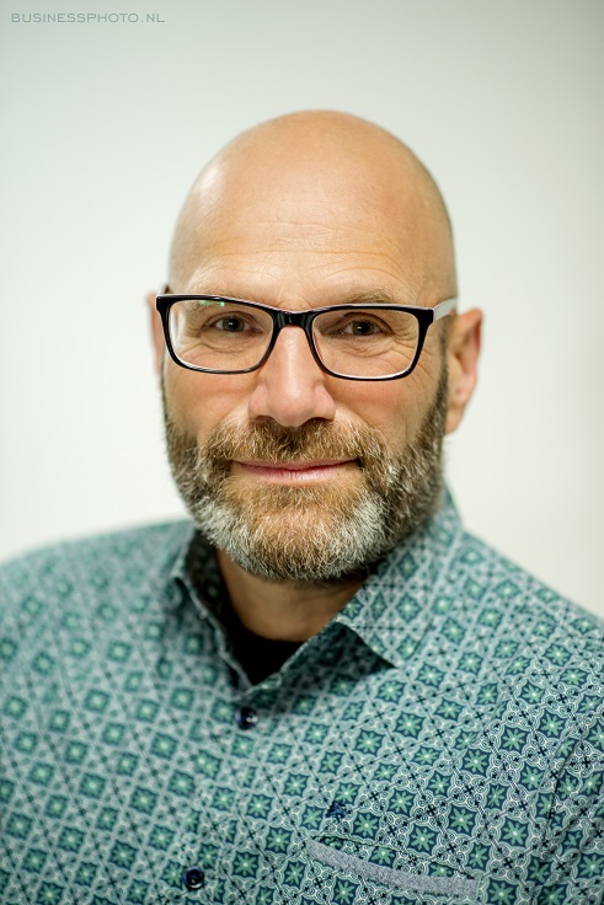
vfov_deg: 23.9
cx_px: 302
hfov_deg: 16.1
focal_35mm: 85
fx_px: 2138
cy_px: 452
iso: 500
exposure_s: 1/40
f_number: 1.8
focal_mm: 85
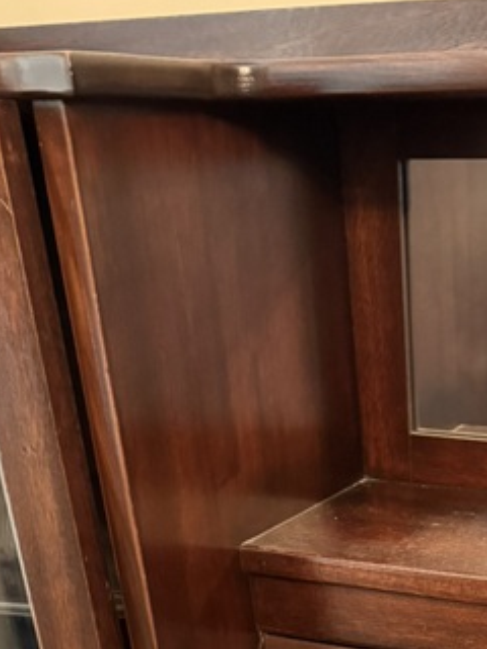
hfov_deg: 23.4
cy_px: 748
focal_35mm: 60
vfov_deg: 28.6
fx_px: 1125
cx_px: 485
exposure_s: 1/40
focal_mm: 6.76
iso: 1000
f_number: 1.78
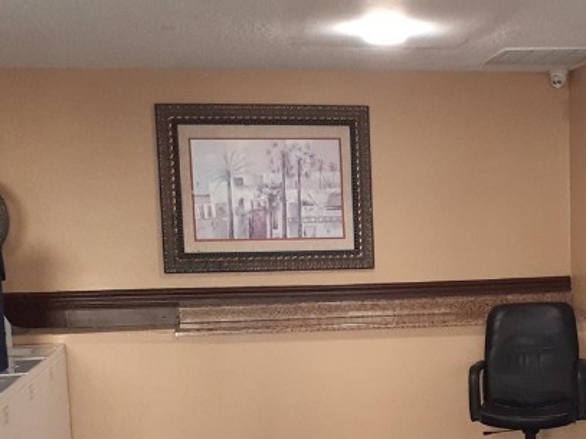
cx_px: 478
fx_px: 1151
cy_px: 345
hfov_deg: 27.9
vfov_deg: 21.4
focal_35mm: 68
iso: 320
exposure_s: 1/40
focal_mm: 3.6
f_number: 1.9
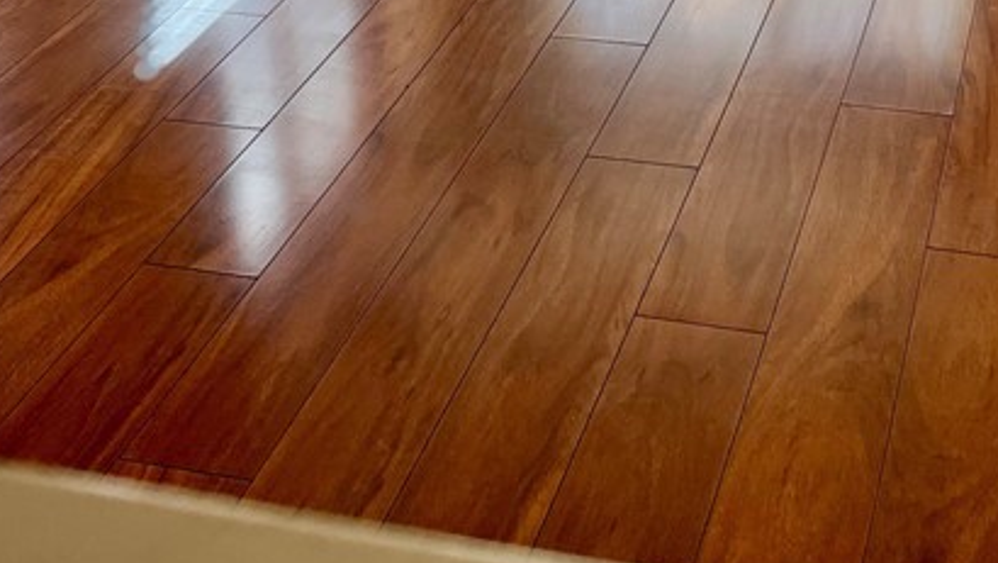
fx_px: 1800
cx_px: 587
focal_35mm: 68
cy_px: -536
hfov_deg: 30.9
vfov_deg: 14.8
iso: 32
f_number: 1.6
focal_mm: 5.1
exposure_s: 1/550
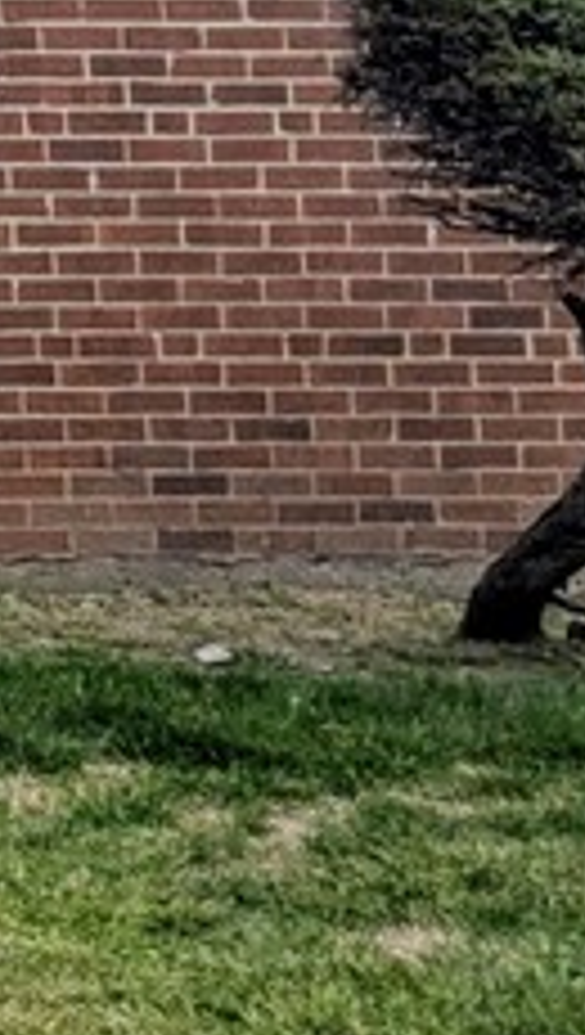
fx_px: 4479
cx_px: -2608
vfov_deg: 12.6
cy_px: -423
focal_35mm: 163
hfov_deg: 5.3
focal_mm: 6.81
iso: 45
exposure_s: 1/1742
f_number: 1.85
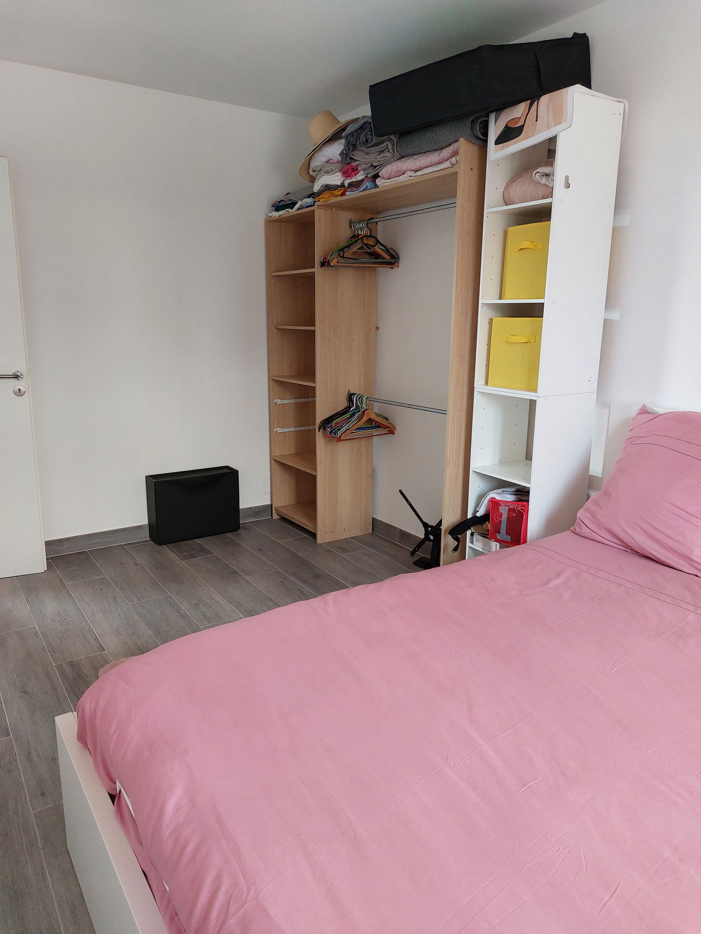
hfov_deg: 56.8
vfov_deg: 71.6
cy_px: 467
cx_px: 350
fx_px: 648
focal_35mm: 24
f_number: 1.8
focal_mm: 5.23
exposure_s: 1/100
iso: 200
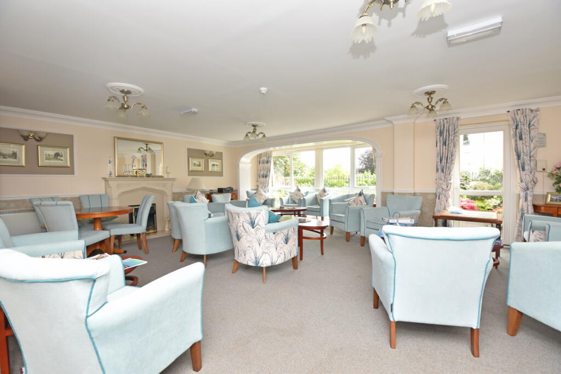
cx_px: 280
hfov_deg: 100.4
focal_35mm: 15
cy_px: 187
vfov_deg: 77.3
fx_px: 234
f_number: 5
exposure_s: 1/200
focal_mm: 10
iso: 640
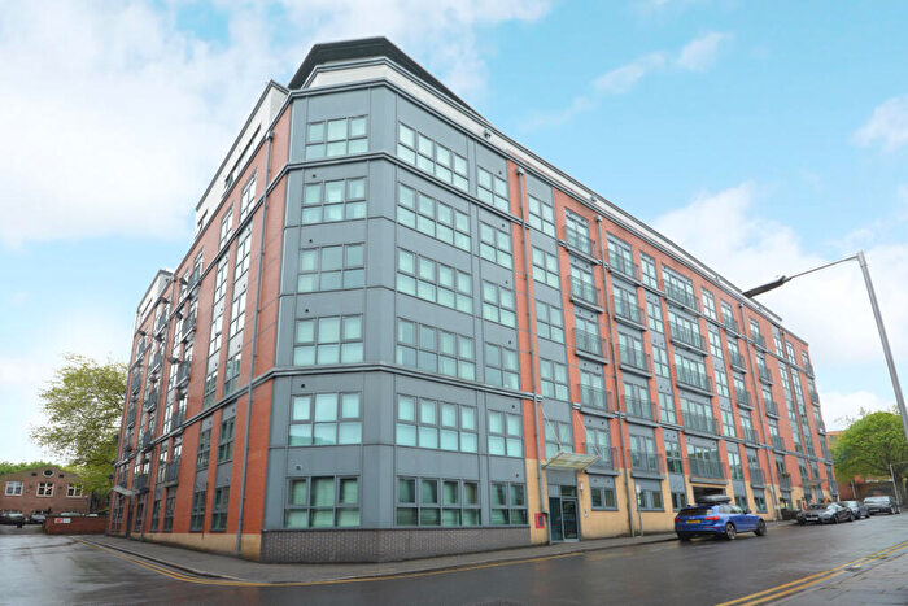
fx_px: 416
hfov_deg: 95.0
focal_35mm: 16
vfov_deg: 72.1
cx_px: 454
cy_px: 303
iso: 1600
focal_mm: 11
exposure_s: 1/320
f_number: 9
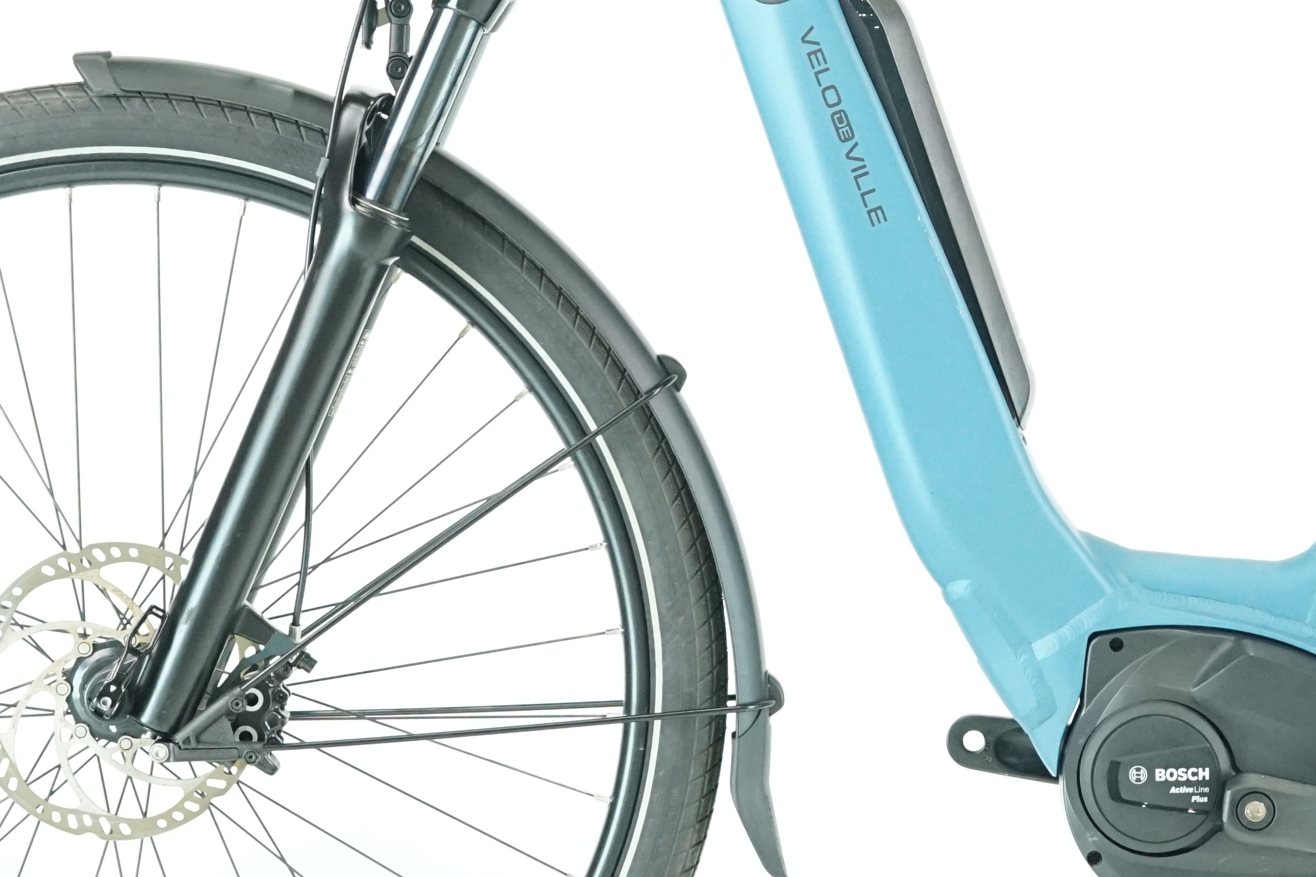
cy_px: 267
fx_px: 5190
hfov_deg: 14.4
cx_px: 1073
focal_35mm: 142
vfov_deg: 9.6
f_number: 5
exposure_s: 1/200
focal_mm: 56
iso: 3200
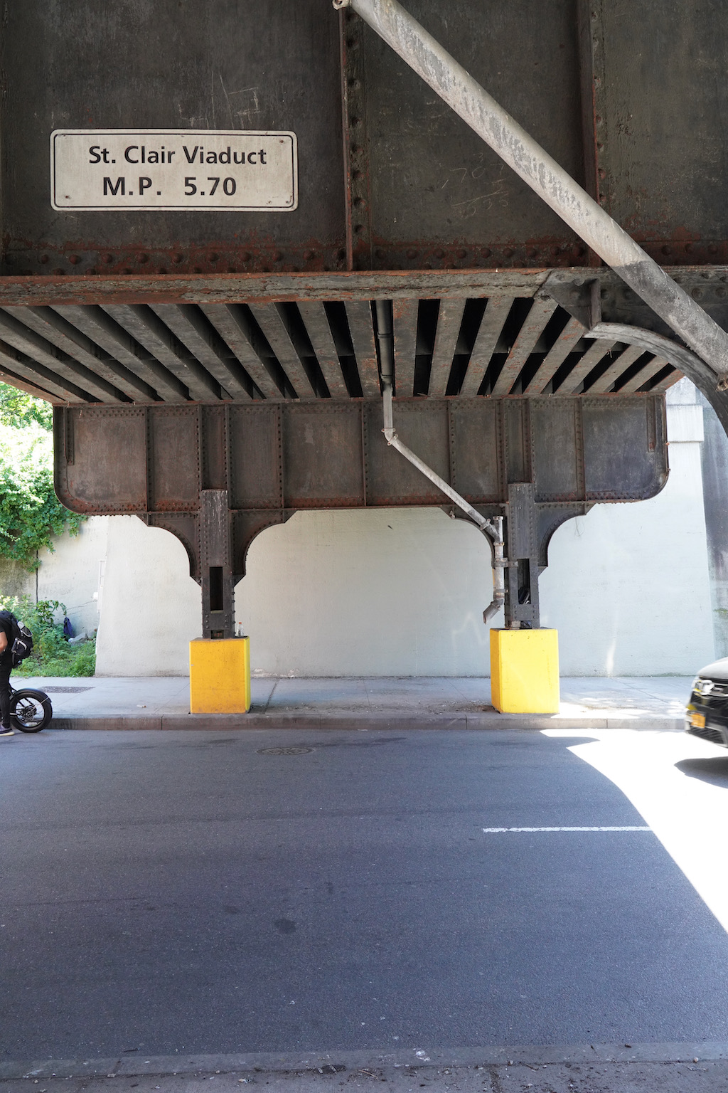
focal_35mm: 30
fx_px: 910
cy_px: 546
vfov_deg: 61.9
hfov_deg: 43.6
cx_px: 364
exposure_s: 1/160
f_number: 10
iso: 3200
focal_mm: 30
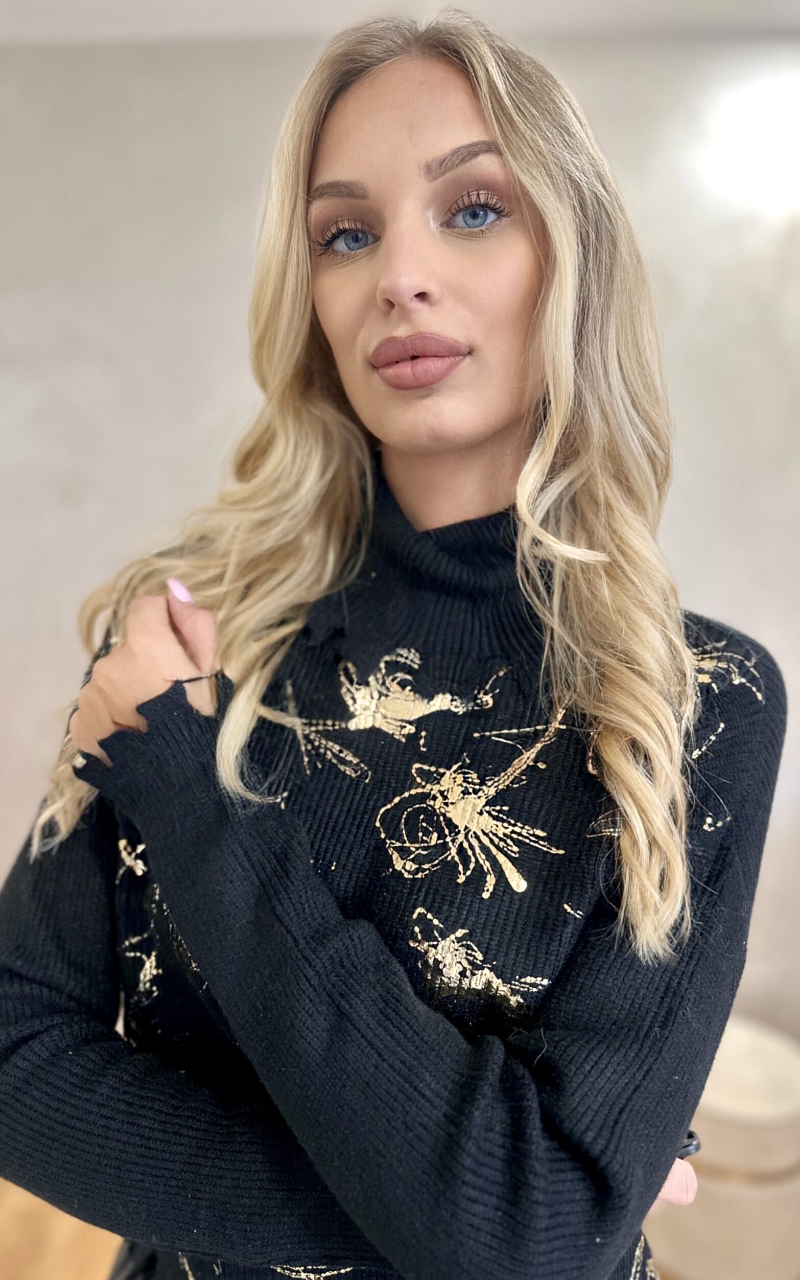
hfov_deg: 47.6
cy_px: 641
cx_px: 388
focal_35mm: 26
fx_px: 907
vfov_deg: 70.4
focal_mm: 6.86
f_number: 1.78
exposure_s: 1/100
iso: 200
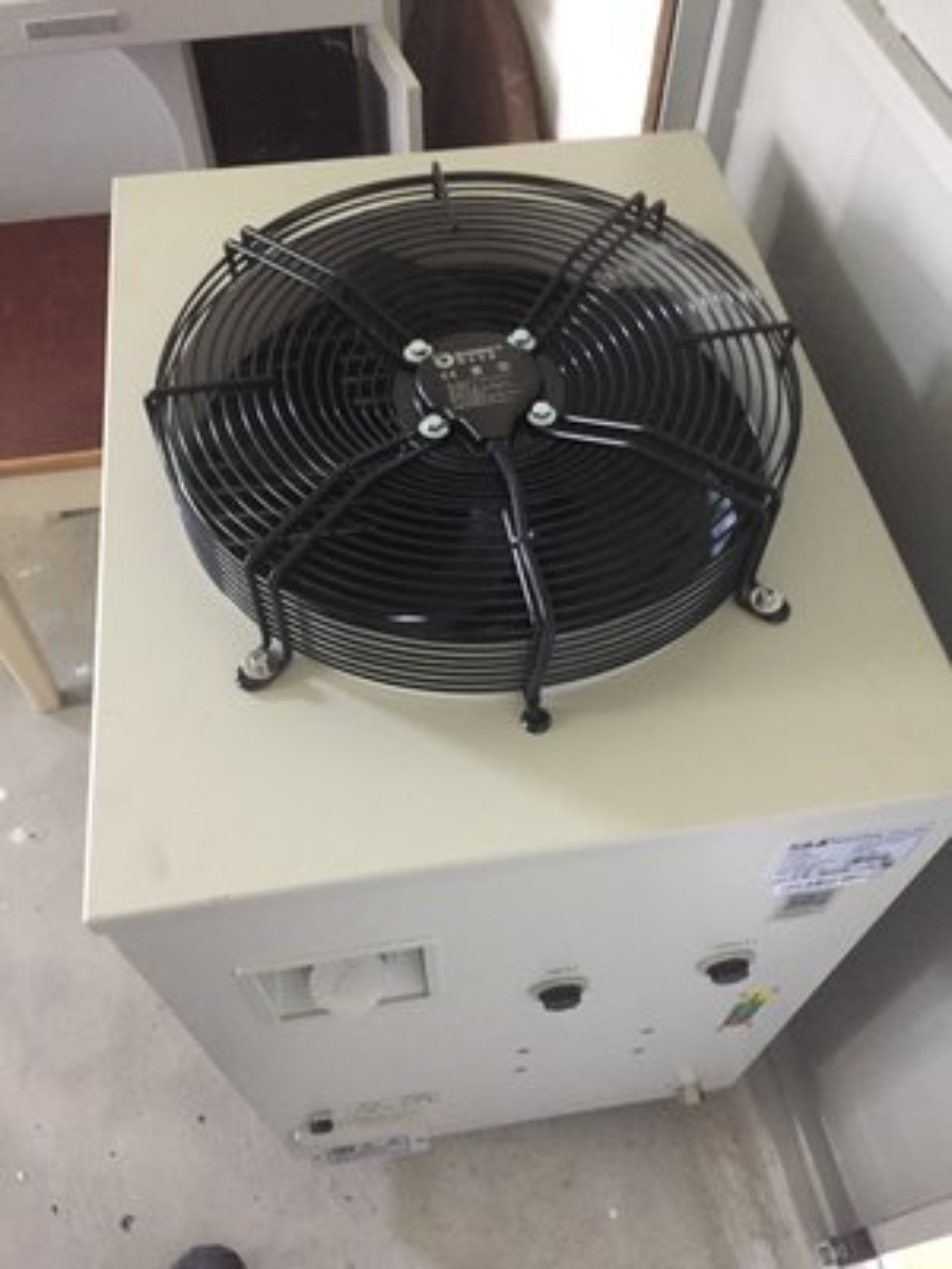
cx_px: 476
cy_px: 634
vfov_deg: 61.7
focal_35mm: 29
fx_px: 1063
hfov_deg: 48.2
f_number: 2.2
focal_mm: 4.15
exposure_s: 1/17
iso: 320
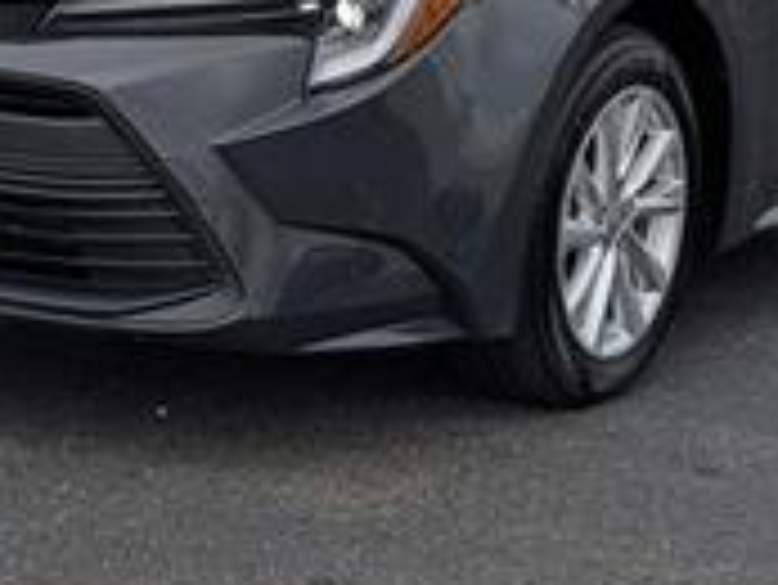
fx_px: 3216
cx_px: 369
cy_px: -86
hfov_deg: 13.8
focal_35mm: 143
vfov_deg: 10.2
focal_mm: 6.9
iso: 22
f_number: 1.68
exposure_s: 1/294
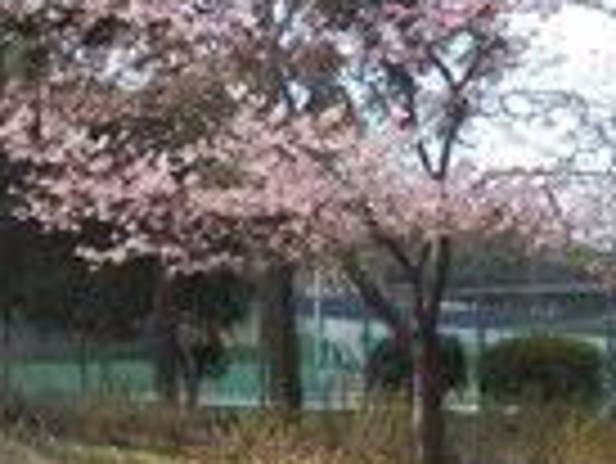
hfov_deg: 24.1
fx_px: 1354
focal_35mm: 76
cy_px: 185
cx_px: -45
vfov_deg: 19.4
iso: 100
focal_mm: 4.6
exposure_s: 1/200
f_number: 3.5
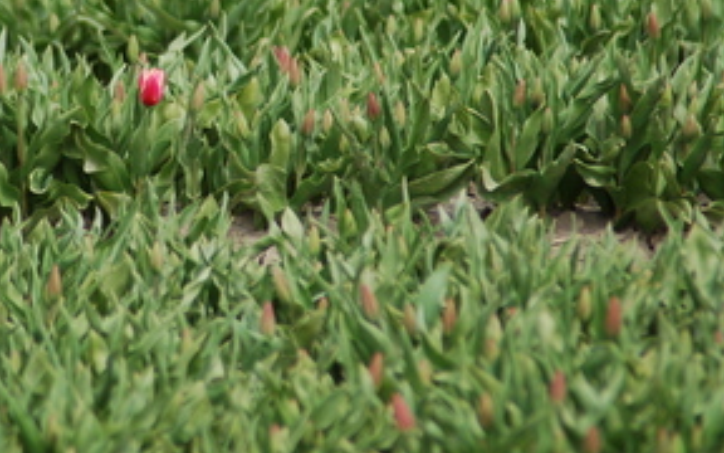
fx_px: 14443
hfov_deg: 2.9
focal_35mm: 732
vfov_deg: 1.8
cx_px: 148
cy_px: 101
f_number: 5.6
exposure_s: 1/500
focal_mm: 300
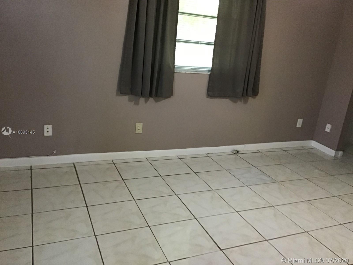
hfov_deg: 58.4
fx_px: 316
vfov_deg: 45.4
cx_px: 176
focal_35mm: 31
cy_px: 132
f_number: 2.4
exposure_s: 1/15
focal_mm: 3.3
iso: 250
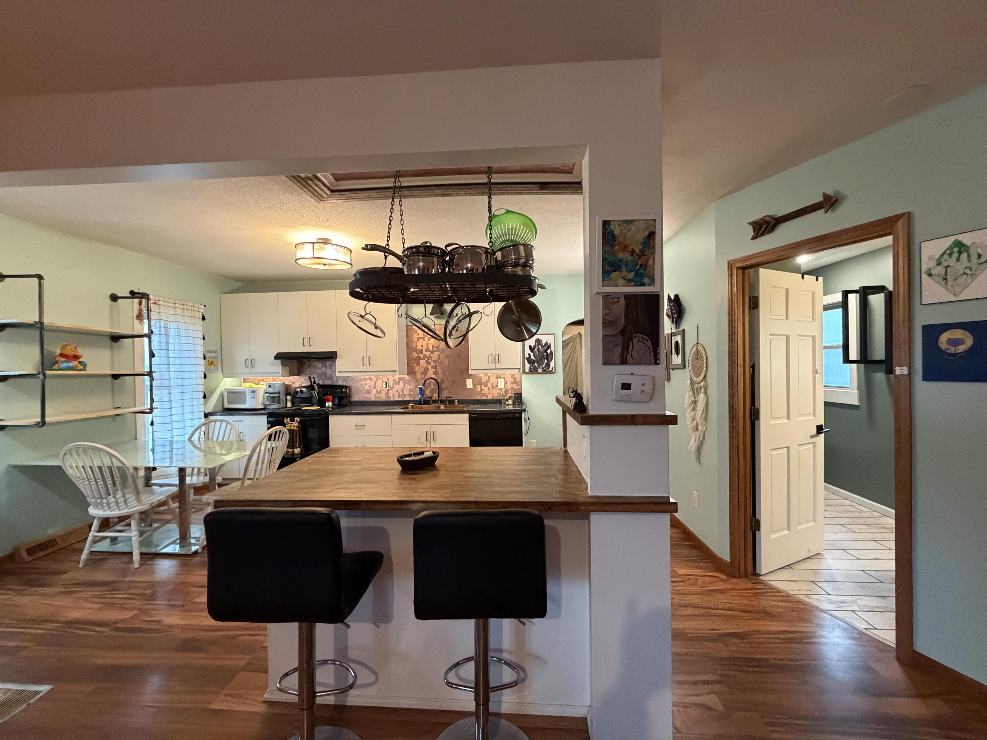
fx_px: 399
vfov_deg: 85.7
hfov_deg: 102.1
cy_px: 370
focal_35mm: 14
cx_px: 494
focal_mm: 2.22
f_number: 2.2
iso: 640
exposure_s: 1/60
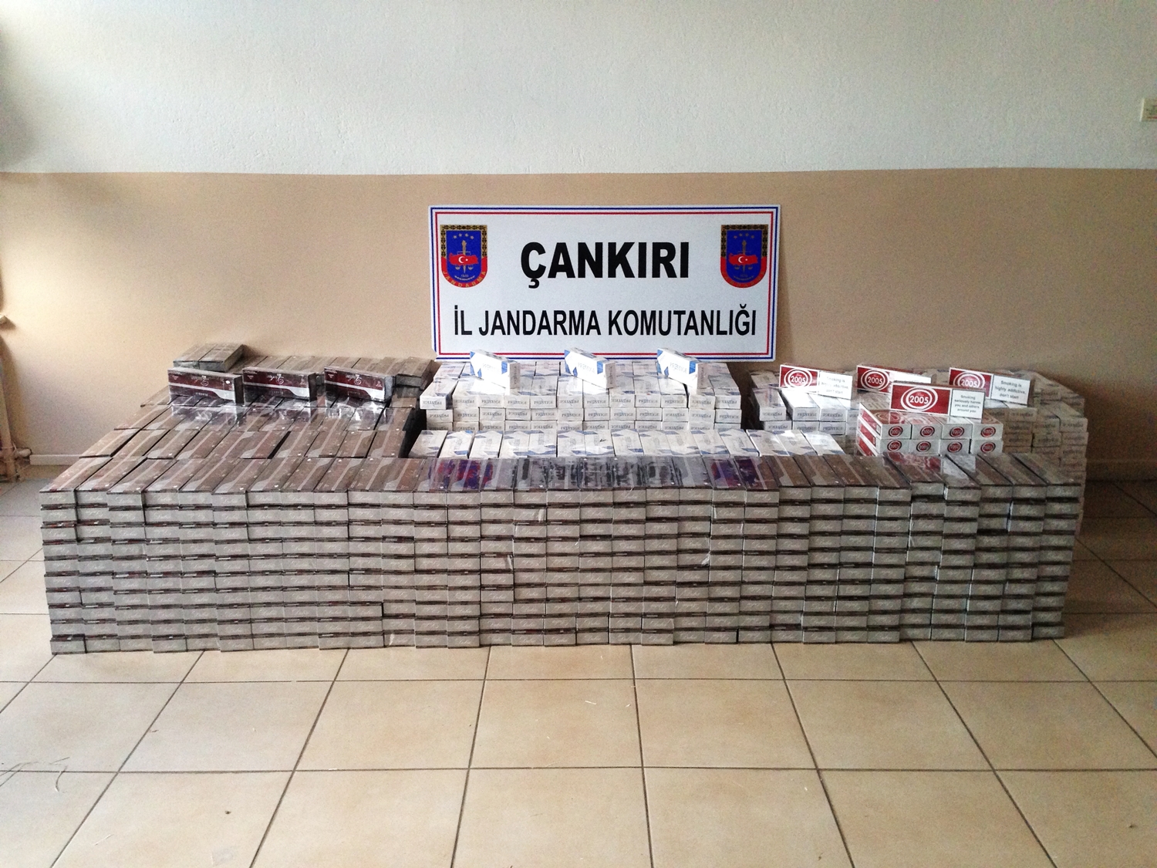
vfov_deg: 42.9
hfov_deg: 55.4
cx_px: 578
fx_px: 1103
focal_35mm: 33
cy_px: 434
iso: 250
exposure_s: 1/20
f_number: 2.4
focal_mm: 4.12
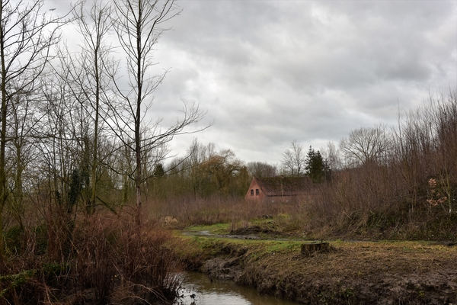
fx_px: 647
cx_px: 228
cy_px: 152
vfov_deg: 26.5
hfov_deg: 38.9
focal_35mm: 51
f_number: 10
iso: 200
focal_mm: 34
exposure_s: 1/80
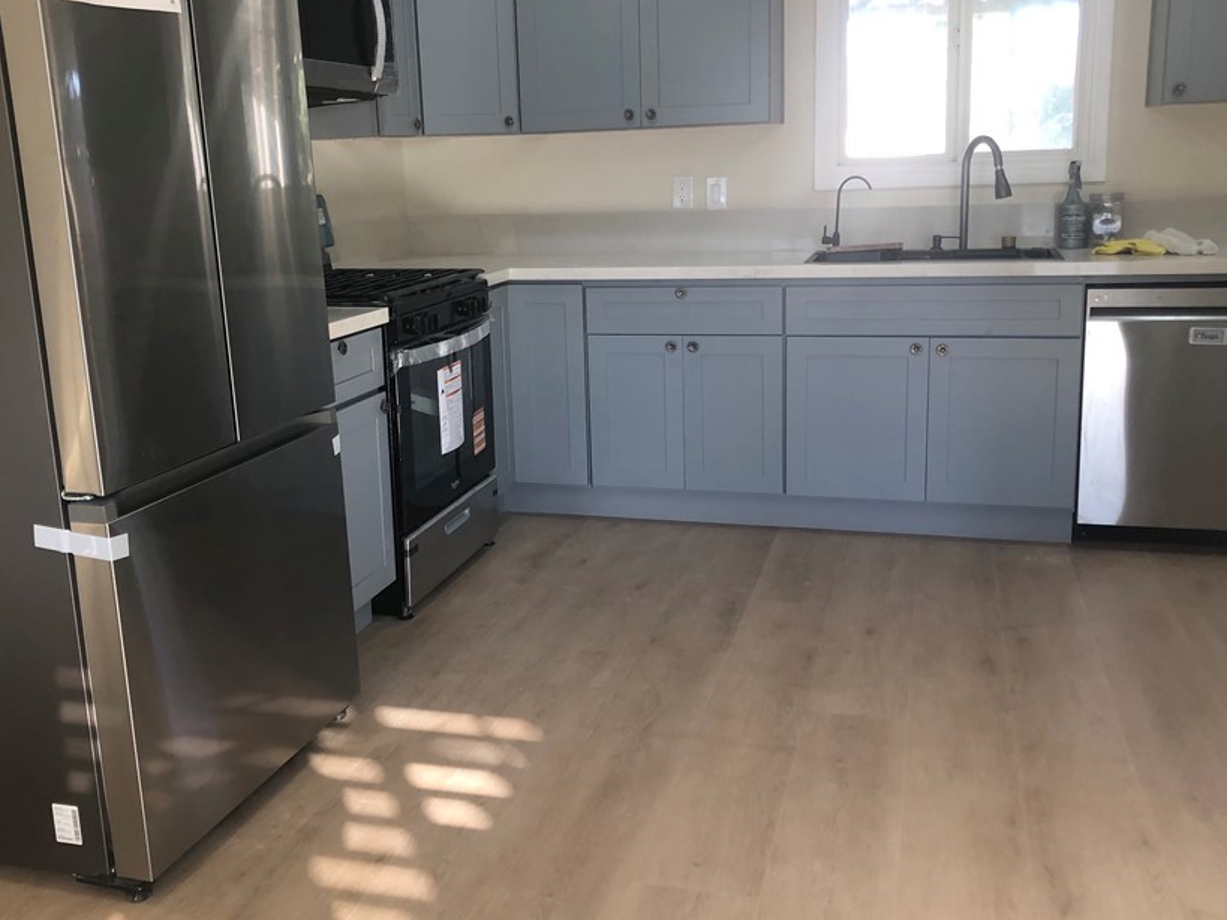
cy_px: 417
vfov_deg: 40.6
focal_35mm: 35
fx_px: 1240
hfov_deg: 52.5
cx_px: 550
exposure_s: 1/30
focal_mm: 4
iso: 20
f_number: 1.8
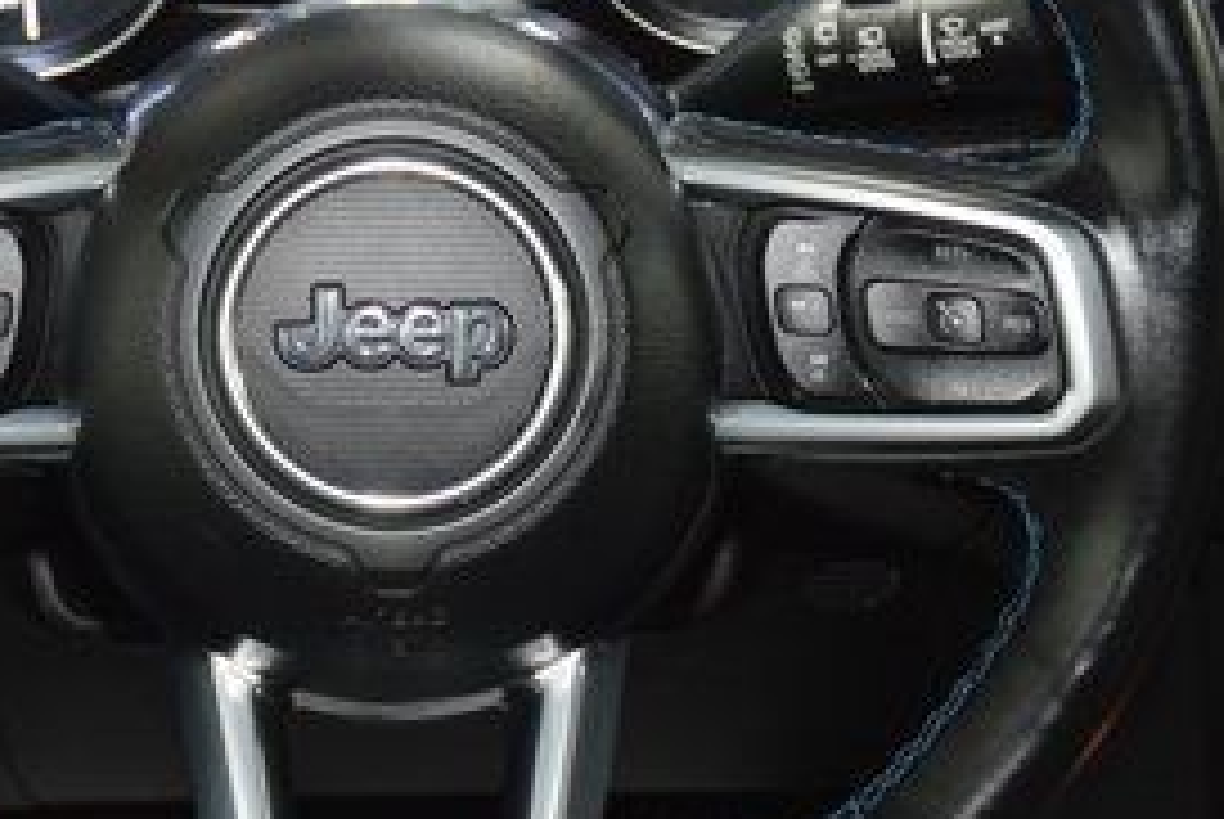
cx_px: 382
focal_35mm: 95
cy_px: 322
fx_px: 3239
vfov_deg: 14.4
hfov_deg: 21.3
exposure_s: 1/25
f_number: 3.8
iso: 1600
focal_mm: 27
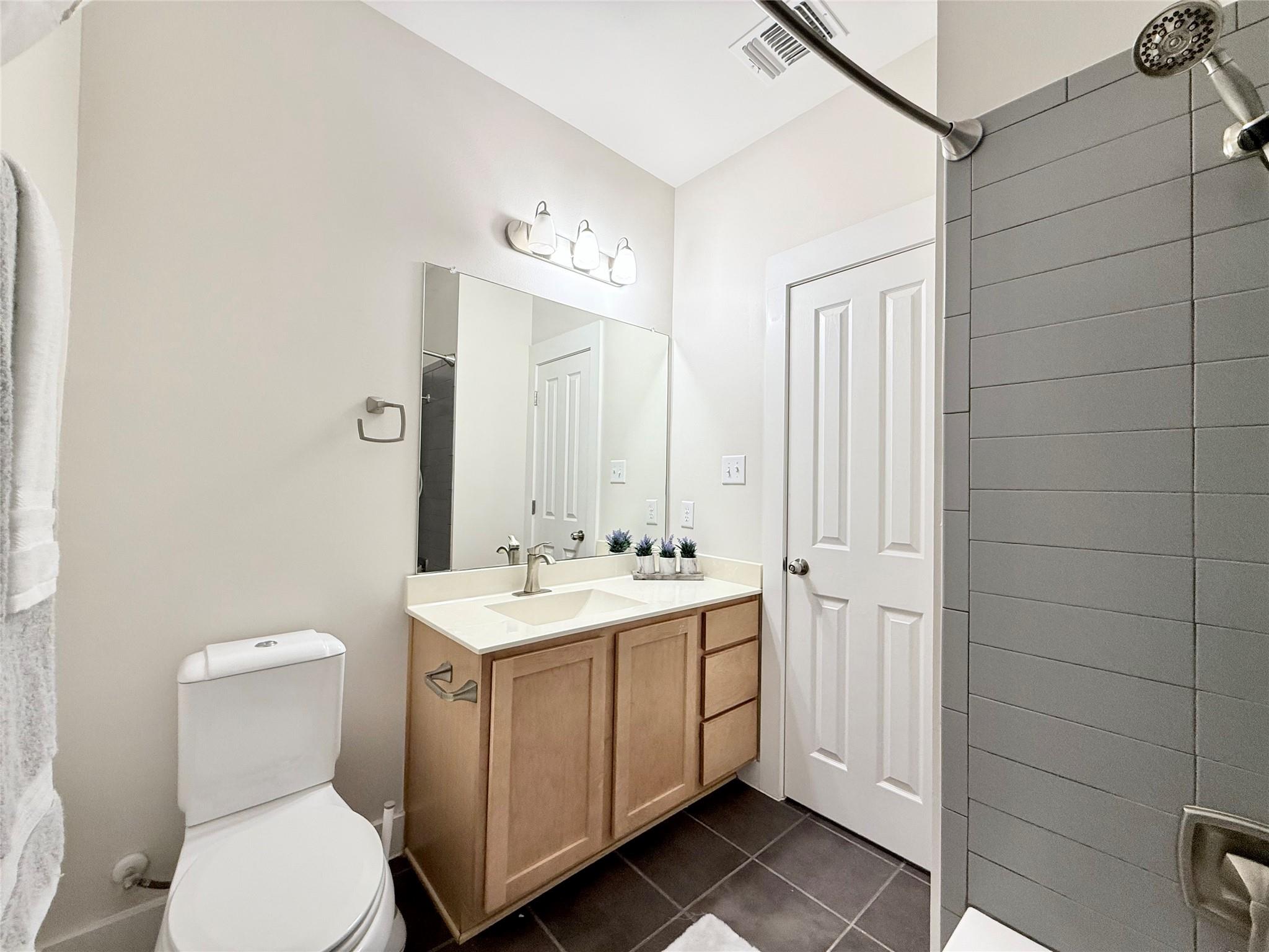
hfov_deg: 102.1
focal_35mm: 14
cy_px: 476
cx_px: 634
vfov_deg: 85.7
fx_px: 513
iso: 125
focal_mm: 2.22
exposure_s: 1/30
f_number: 2.2
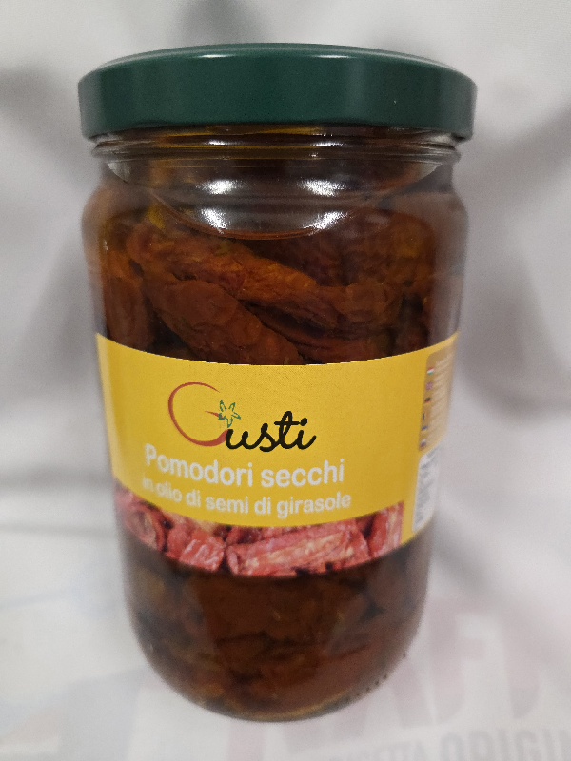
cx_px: 286
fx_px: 506
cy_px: 380
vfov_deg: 73.9
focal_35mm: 23
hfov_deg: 58.9
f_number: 1.7
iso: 640
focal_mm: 6.3
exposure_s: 1/101
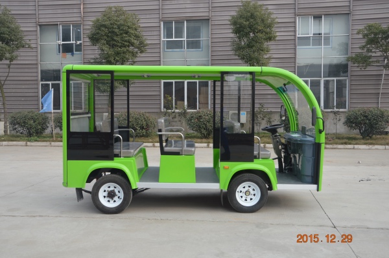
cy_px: 129
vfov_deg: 36.8
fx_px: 389
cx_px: 194
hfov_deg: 53.2
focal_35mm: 36
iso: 100
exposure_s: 1/125
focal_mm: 24
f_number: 5.6
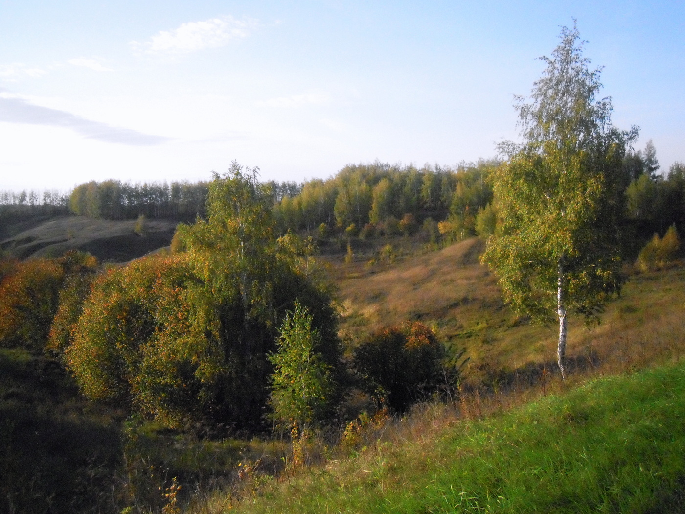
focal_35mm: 28
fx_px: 554
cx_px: 342
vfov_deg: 49.7
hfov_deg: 63.4
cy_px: 257
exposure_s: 1/1250
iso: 1600
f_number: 7.6
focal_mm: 5
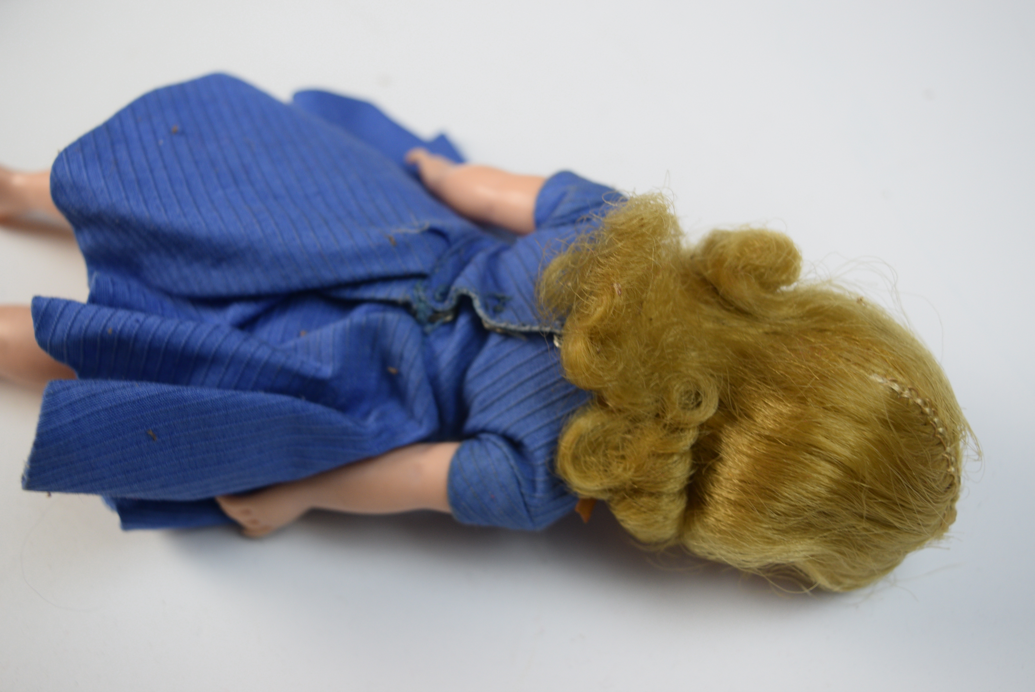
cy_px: 346
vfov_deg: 33.1
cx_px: 518
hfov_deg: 47.9
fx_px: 1165
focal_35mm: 40
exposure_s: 1/100
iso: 400
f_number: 5
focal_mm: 27
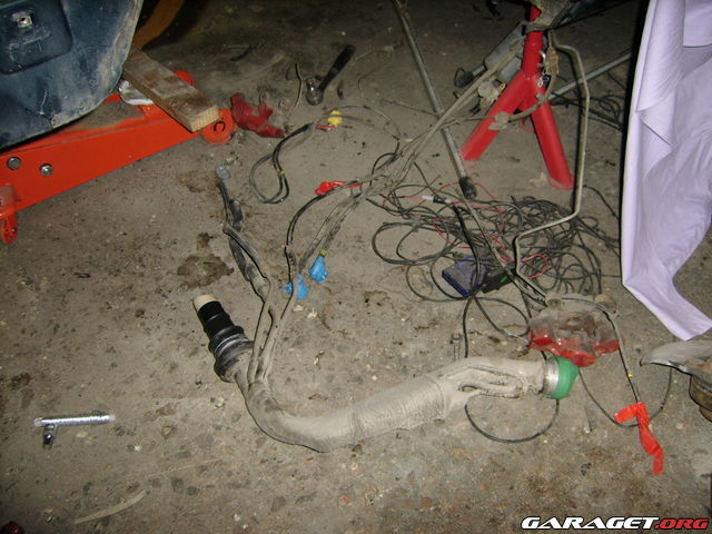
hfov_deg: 52.6
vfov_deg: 40.7
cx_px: 356
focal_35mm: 35
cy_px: 267
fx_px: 720
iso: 100
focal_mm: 5.95
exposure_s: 1/30
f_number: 2.8
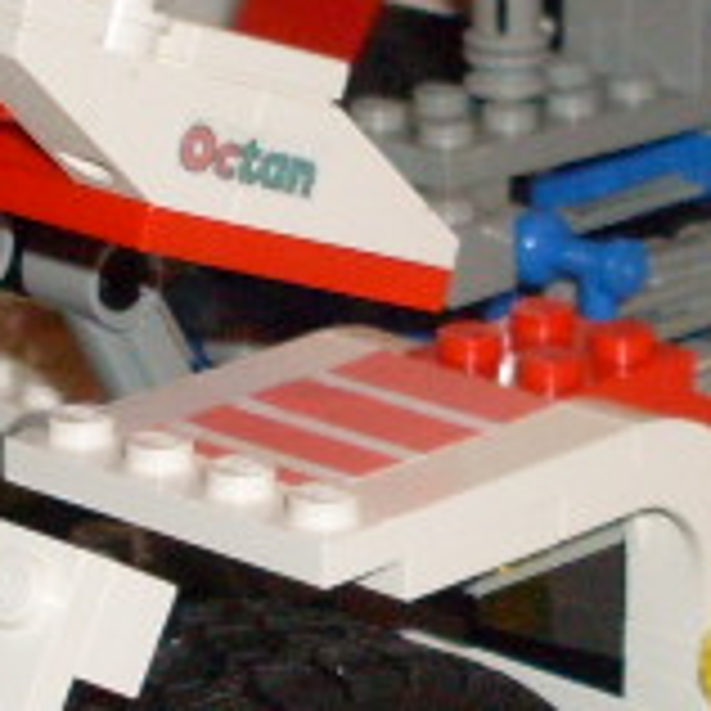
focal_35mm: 217
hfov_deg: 8.1
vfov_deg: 8.0
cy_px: -81
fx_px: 5043
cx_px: 428
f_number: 2.8
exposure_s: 1/45
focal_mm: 6.3
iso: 100
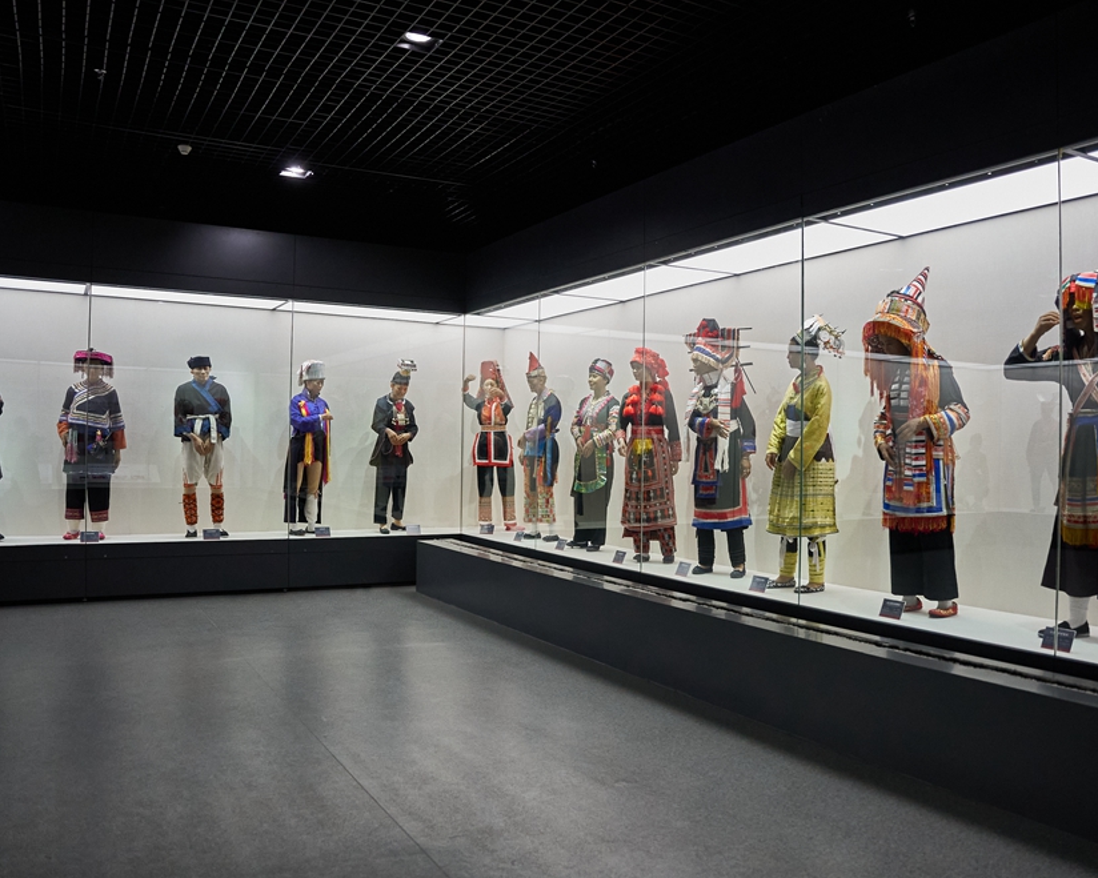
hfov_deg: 62.1
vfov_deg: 51.5
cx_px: 609
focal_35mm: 28
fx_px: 910
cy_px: 449
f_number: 2.8
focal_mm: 24
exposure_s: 1/250
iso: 6400
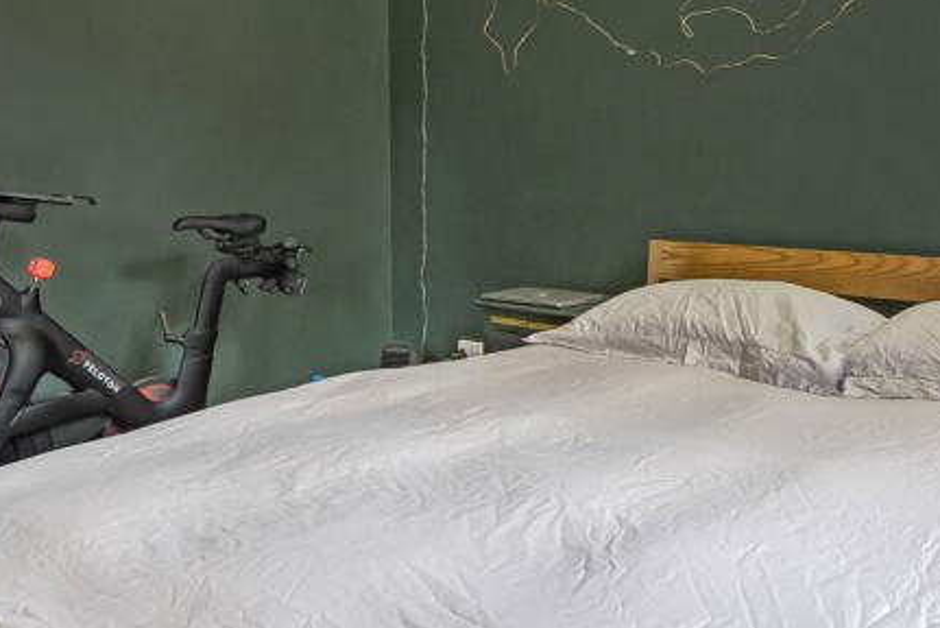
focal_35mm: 38
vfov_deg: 34.3
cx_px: 571
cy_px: 152
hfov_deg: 50.3
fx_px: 993
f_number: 6.3
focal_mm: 16
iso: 800
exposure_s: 1/10
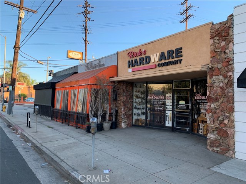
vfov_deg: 53.1
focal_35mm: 26
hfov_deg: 67.3
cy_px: 92
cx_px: 123
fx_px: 185
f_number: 1.8
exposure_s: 1/336
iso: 25
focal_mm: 4.25
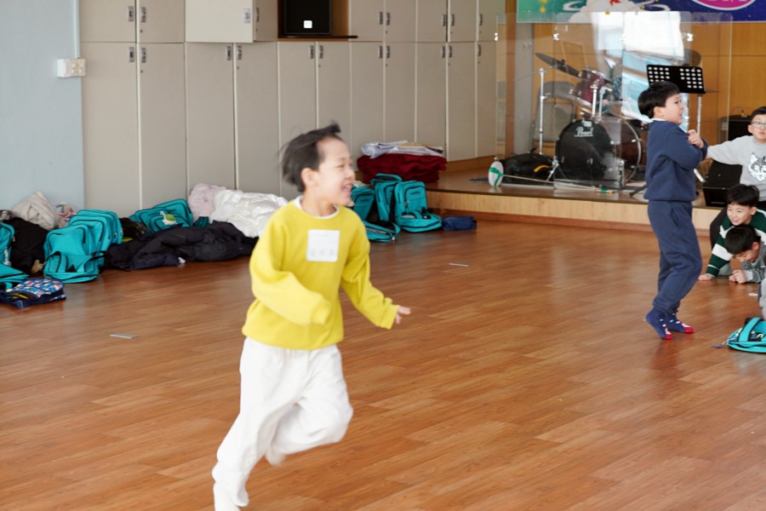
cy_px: 256
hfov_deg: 28.8
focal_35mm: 70
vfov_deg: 19.5
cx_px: 383
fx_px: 1489
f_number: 4
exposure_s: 1/160
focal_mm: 70
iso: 1250
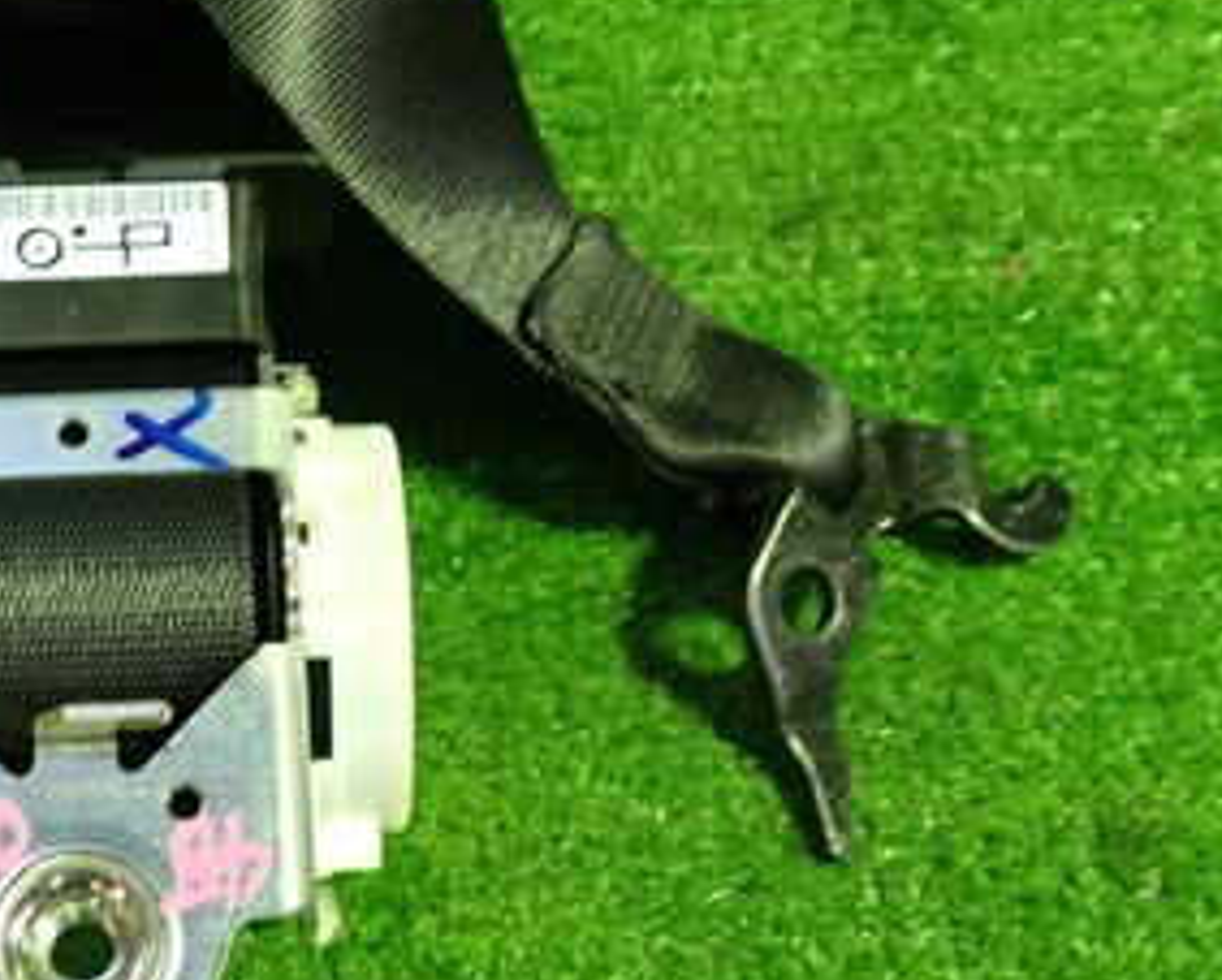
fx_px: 2245
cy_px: 319
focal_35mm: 62
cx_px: 212
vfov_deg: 24.5
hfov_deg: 29.6
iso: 320
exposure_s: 1/30
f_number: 2.3
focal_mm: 5.4
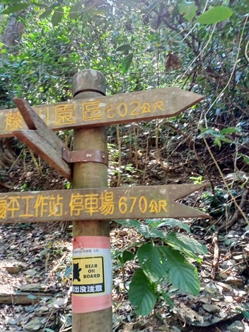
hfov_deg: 44.1
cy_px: 168
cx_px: 107
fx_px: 307
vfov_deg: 56.8
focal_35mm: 32
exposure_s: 1/59
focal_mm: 4.6
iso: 320
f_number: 1.8
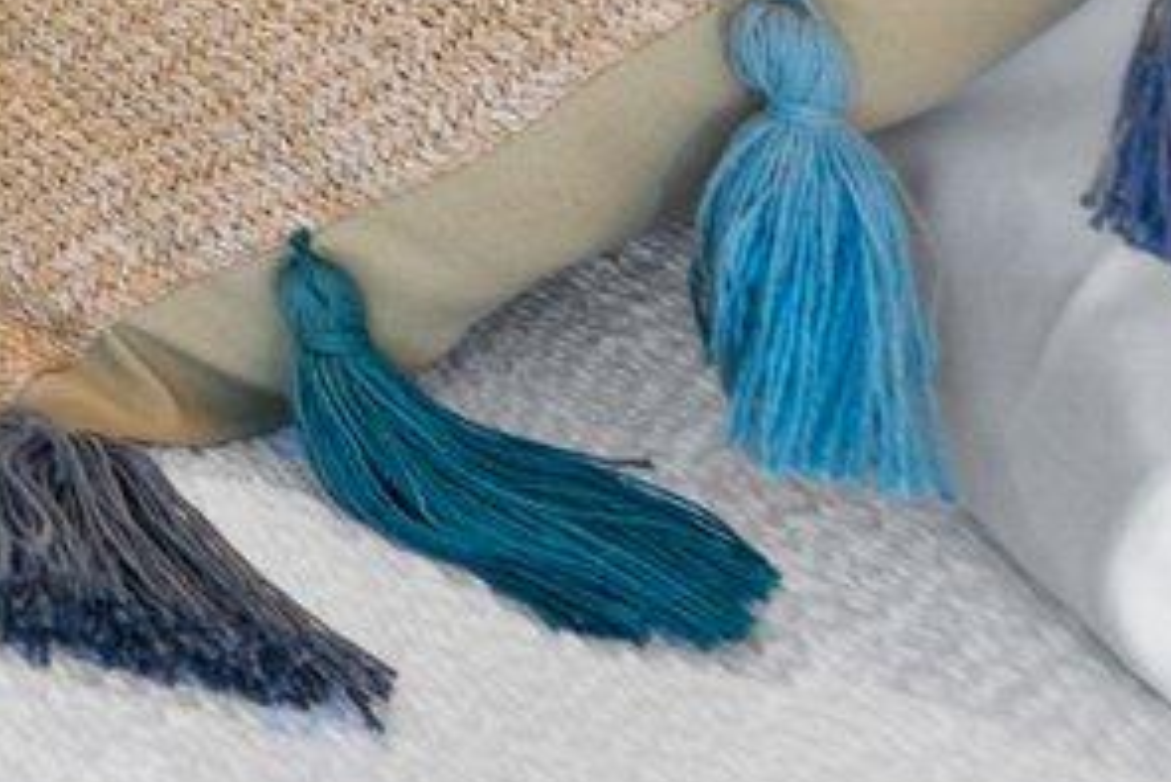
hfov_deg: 11.7
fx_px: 3384
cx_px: -2235
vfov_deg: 9.5
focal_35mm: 104
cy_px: -1721
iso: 200
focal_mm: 10
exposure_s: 1/1.25
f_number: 8
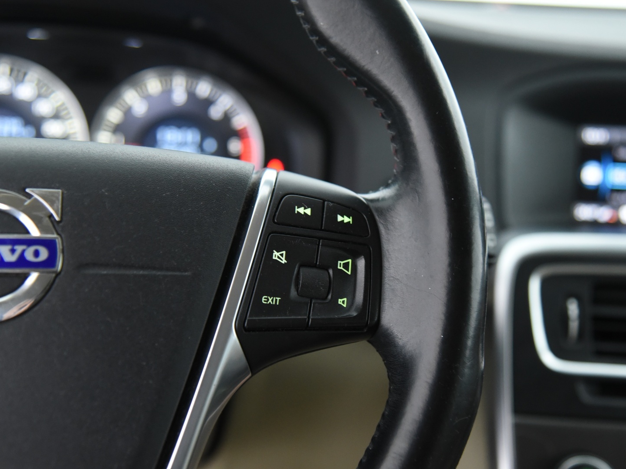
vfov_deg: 28.0
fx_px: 940
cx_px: 324
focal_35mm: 52
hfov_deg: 36.8
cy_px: 235
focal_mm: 48
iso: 4000
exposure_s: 1/20
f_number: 4
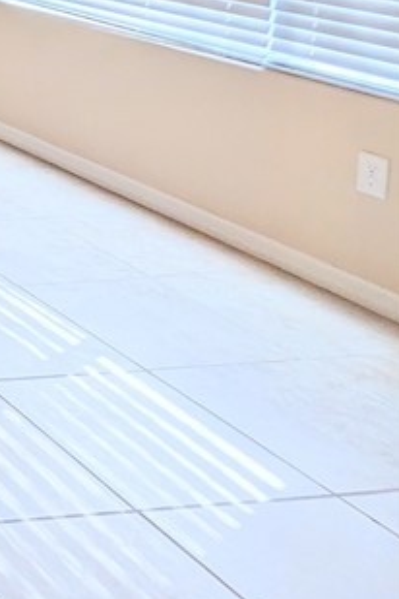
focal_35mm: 55
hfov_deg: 14.5
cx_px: -586
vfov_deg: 31.4
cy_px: -89
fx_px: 914
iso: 36
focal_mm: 2.35
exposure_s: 1/235
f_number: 2.2
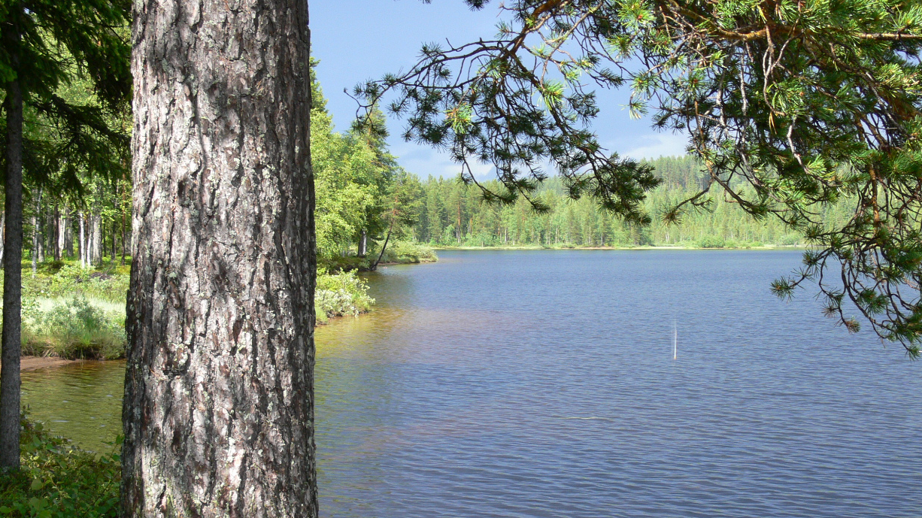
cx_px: 544
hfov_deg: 32.8
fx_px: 1564
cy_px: 283
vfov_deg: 18.8
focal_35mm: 64
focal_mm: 9.5
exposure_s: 1/100
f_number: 5
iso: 80
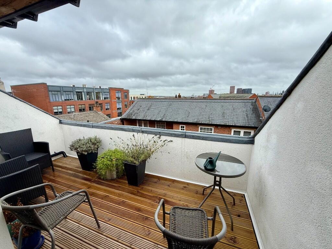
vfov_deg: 85.7
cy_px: 124
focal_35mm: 14
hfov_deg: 102.1
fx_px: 134
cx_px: 166
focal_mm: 2.22
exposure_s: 1/436
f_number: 2.2
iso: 50
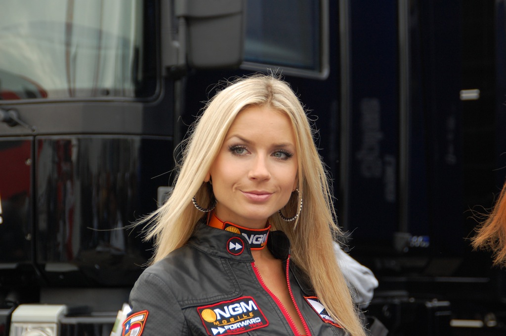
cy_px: 168
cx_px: 253
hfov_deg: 15.9
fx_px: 1812
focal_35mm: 129
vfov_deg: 10.6
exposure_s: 1/500
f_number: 5.6
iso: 400
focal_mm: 86
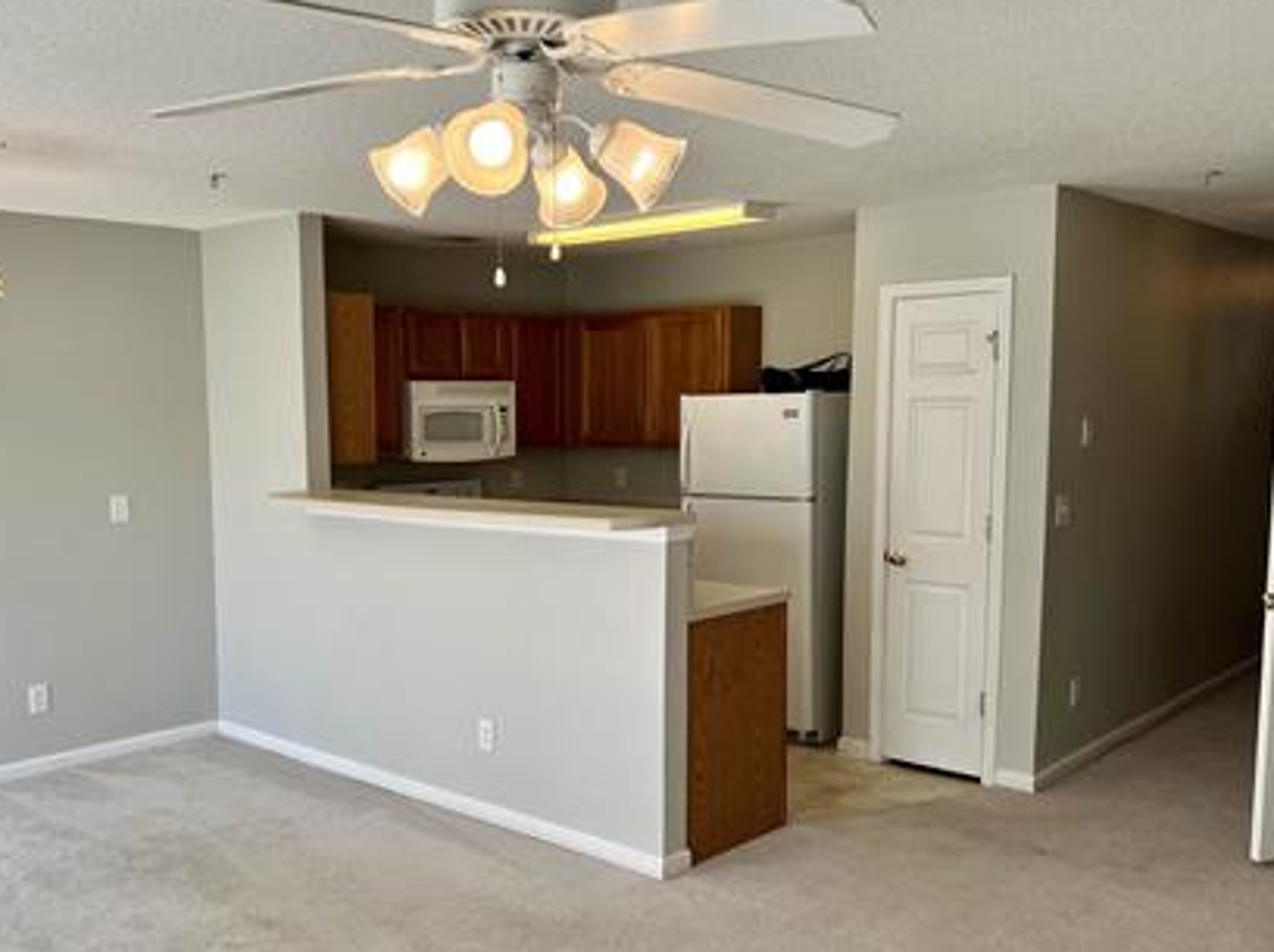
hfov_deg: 53.9
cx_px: 564
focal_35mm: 34
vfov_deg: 41.6
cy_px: 554
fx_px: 1250
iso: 50
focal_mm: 5.7
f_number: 1.5
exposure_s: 1/569
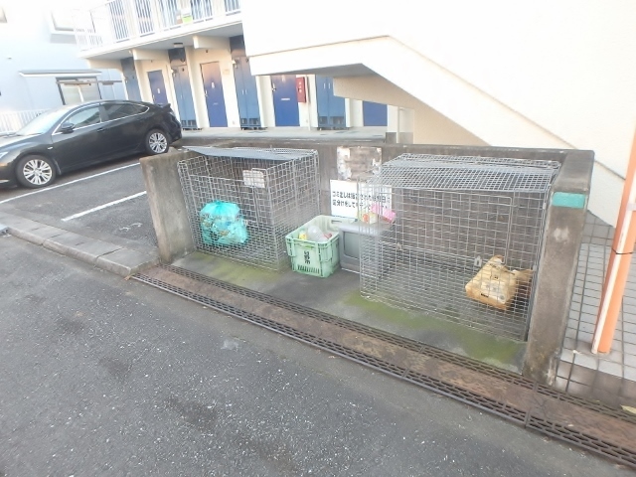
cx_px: 318
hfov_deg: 79.0
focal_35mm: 21
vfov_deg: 63.4
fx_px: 386
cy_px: 238
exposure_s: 1/30
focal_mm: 3.7
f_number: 3.5
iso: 200
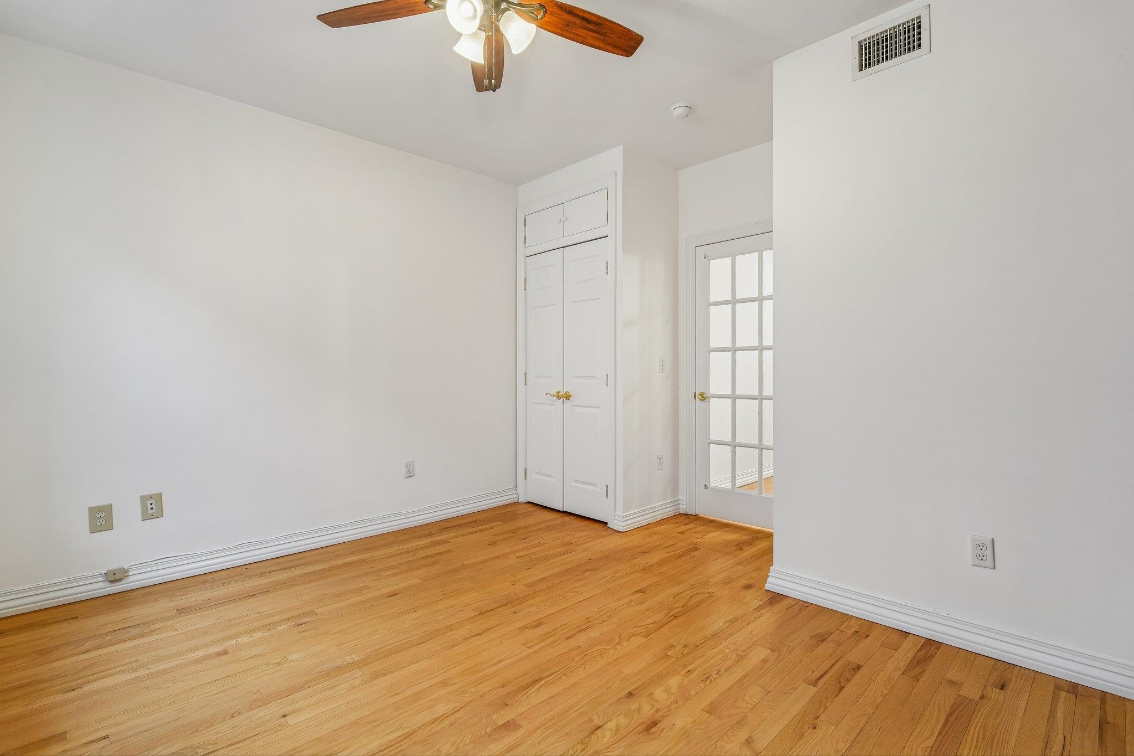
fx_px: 504
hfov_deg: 96.7
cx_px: 567
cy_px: 378
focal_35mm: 16
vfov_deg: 73.7
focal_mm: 16
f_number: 8
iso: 400
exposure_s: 1/5
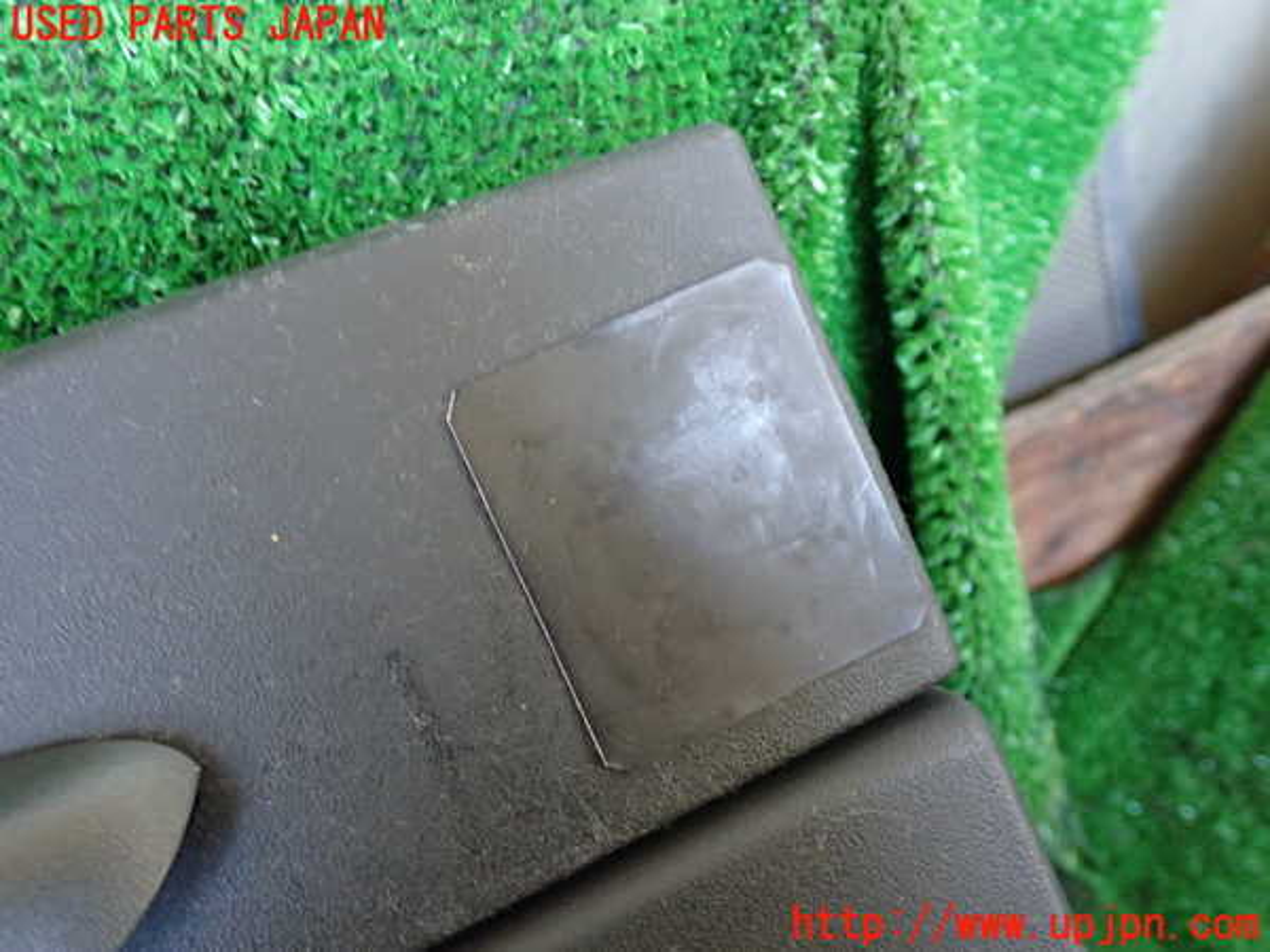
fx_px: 1101
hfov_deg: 60.0
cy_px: 476
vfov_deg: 46.8
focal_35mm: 30
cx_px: 635
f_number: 2.3
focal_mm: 5.4
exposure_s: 1/30
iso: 640
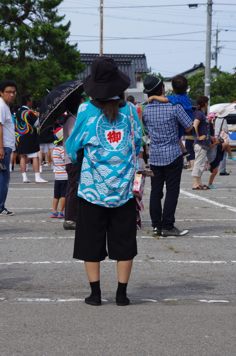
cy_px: 178
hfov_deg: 9.3
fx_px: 1449
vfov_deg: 14.0
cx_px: 118
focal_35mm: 147
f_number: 11
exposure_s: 1/320
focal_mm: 97.5
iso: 400
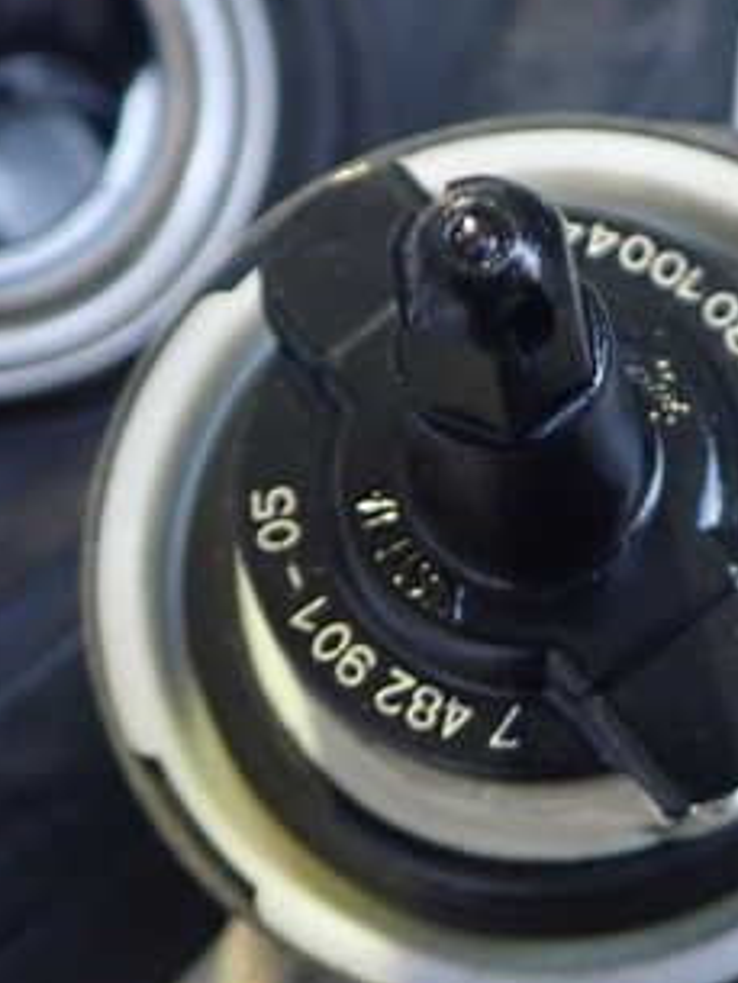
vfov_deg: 32.5
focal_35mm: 59
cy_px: 622
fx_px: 1676
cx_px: 580
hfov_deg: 24.5
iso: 640
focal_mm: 5.4
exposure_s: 1/30
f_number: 2.3
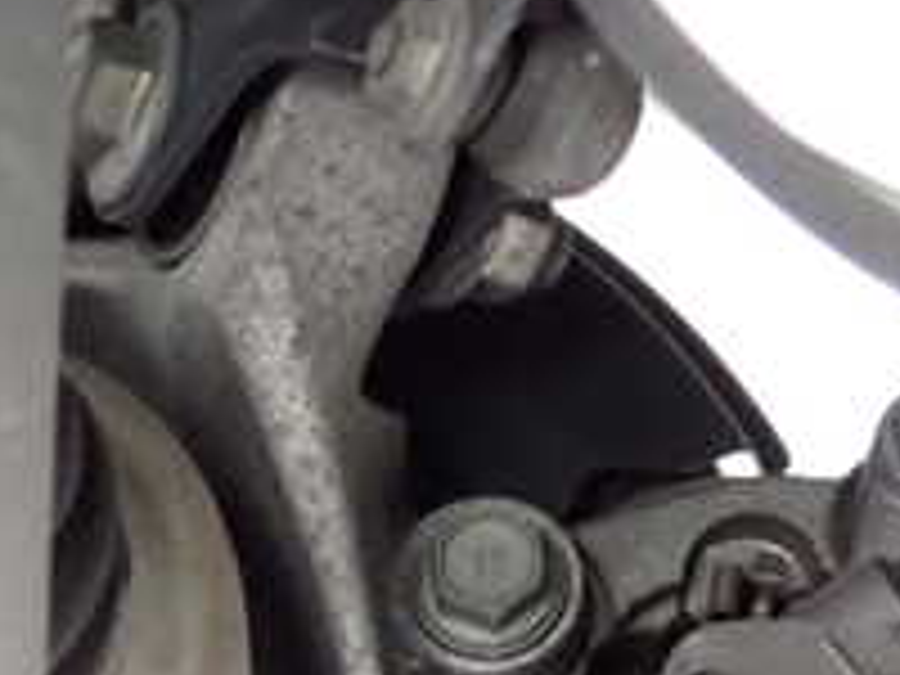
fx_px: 2340
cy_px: 868
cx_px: -32
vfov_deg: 15.6
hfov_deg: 20.9
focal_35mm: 90
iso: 1250
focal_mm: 5.4
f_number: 2.3
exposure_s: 1/125
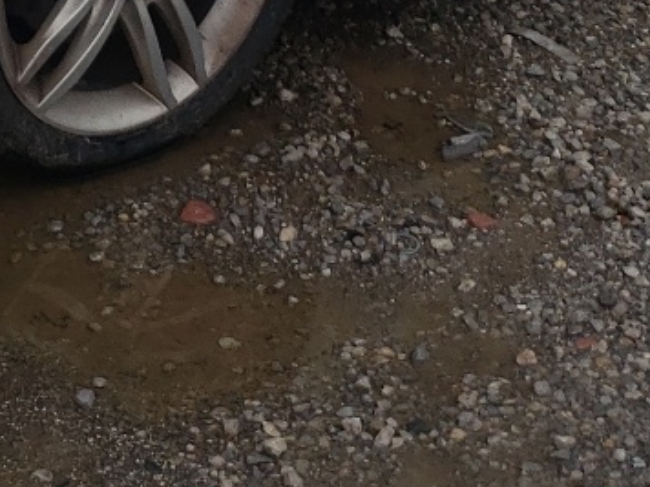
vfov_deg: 11.8
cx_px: 217
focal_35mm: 117
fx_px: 2197
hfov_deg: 16.8
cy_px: -361
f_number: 1.5
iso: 50
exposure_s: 1/3333
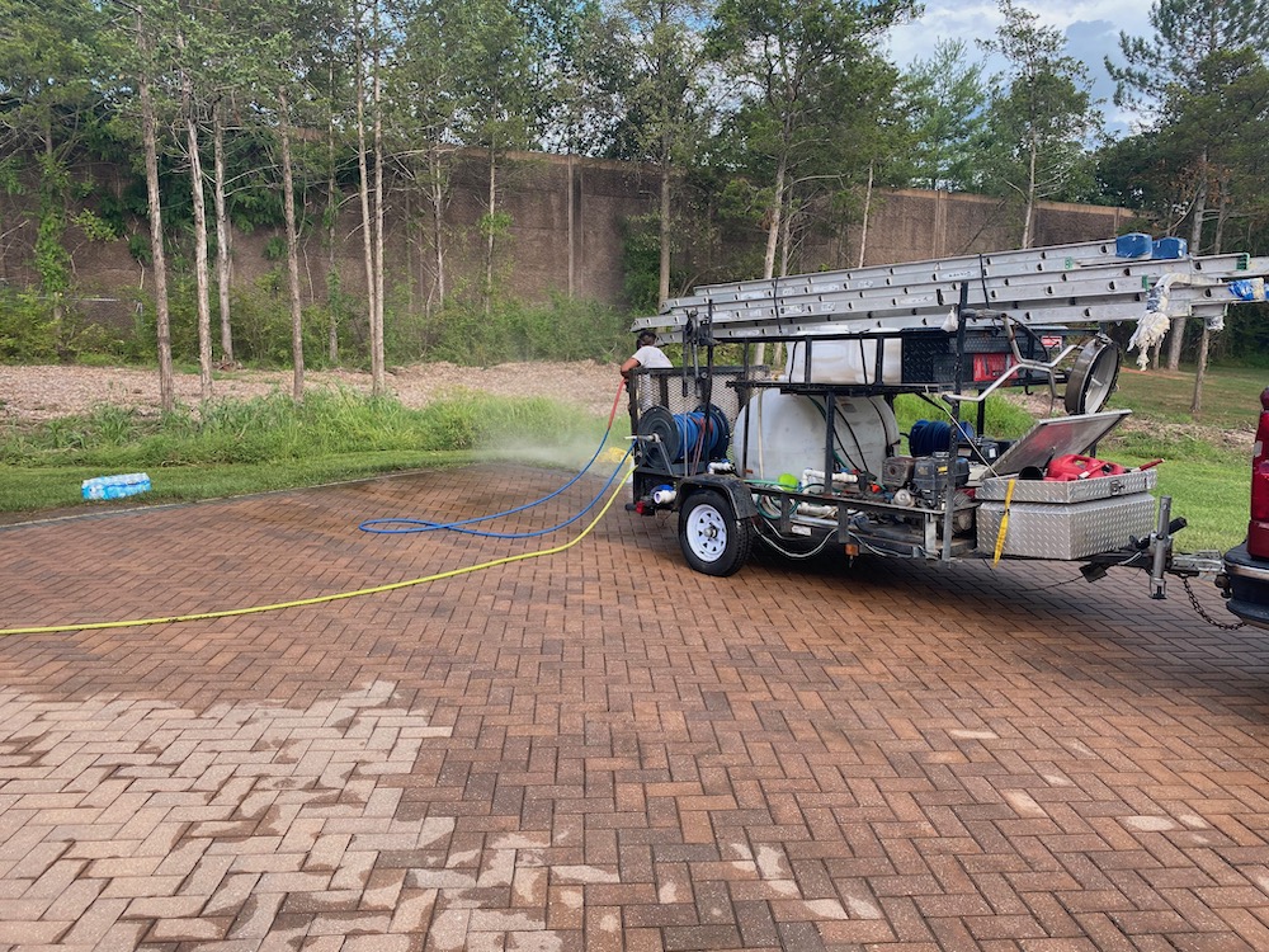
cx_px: 634
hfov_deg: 67.3
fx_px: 953
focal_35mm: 26
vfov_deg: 53.1
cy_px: 476
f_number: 1.8
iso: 32
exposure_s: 1/421
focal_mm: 4.25
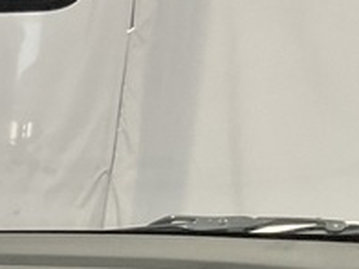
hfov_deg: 12.3
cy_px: 461
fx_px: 1473
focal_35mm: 142
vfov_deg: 10.0
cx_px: -361
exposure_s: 1/60
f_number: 1.8
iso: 125
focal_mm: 3
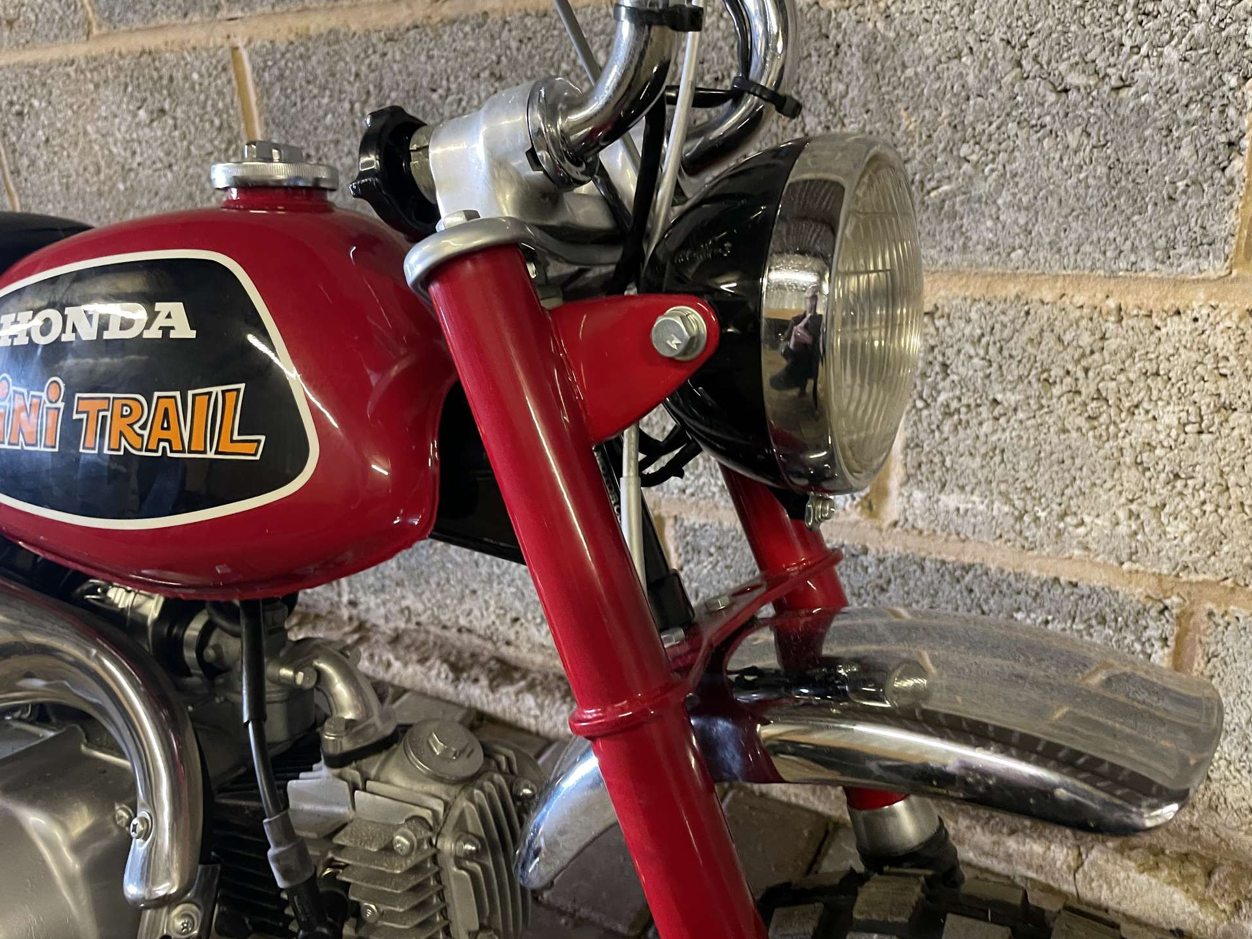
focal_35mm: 27
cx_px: 631
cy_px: 475
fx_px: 976
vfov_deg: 51.3
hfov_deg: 65.3
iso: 400
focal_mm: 4.2
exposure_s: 1/33
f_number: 1.6
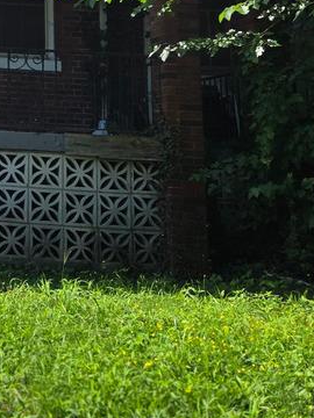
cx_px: -155
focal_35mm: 69
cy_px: -2
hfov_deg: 18.8
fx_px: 835
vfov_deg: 26.6
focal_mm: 5.4
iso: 50
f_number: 1.8
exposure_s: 1/2921
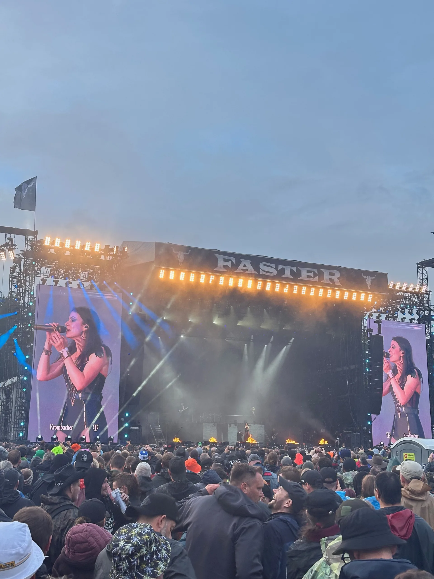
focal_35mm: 48
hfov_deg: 30.3
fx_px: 802
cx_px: 217
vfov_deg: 39.7
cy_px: 290
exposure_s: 1/452
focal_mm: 6.86
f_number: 1.78
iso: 64
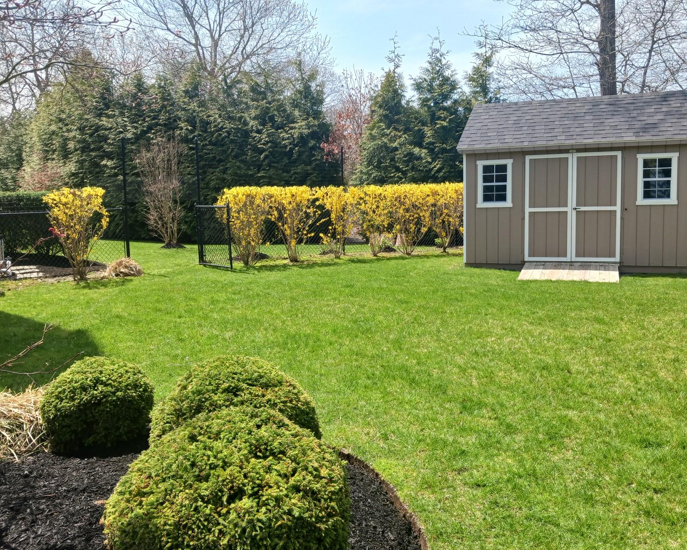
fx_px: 630
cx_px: 374
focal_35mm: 31
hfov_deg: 57.1
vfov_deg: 47.1
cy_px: 268
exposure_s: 1/233
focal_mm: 4
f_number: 1.8
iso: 20
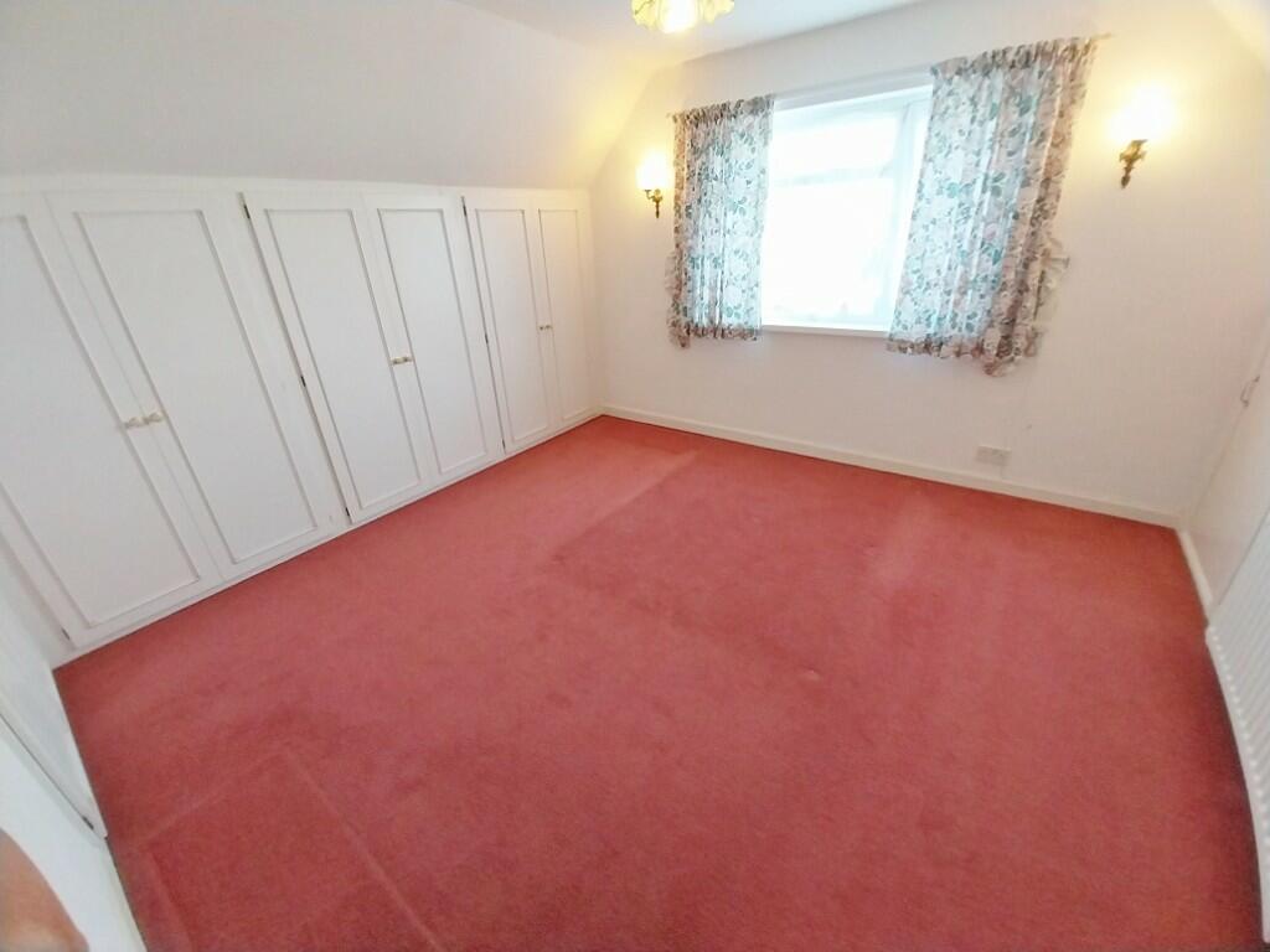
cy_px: 476
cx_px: 635
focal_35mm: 13
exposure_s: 1/50.1
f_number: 2.2
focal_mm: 1.13
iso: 202
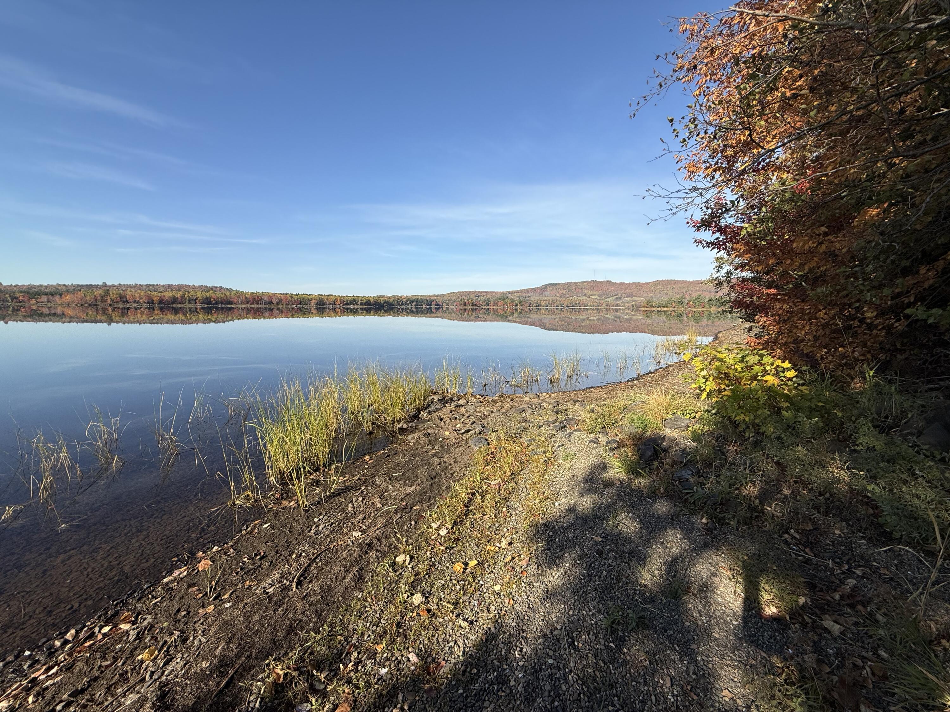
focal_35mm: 14
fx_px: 384
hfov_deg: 102.1
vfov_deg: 85.7
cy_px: 356
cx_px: 475
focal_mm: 2.22
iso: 50
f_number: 2.2
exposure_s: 1/1961
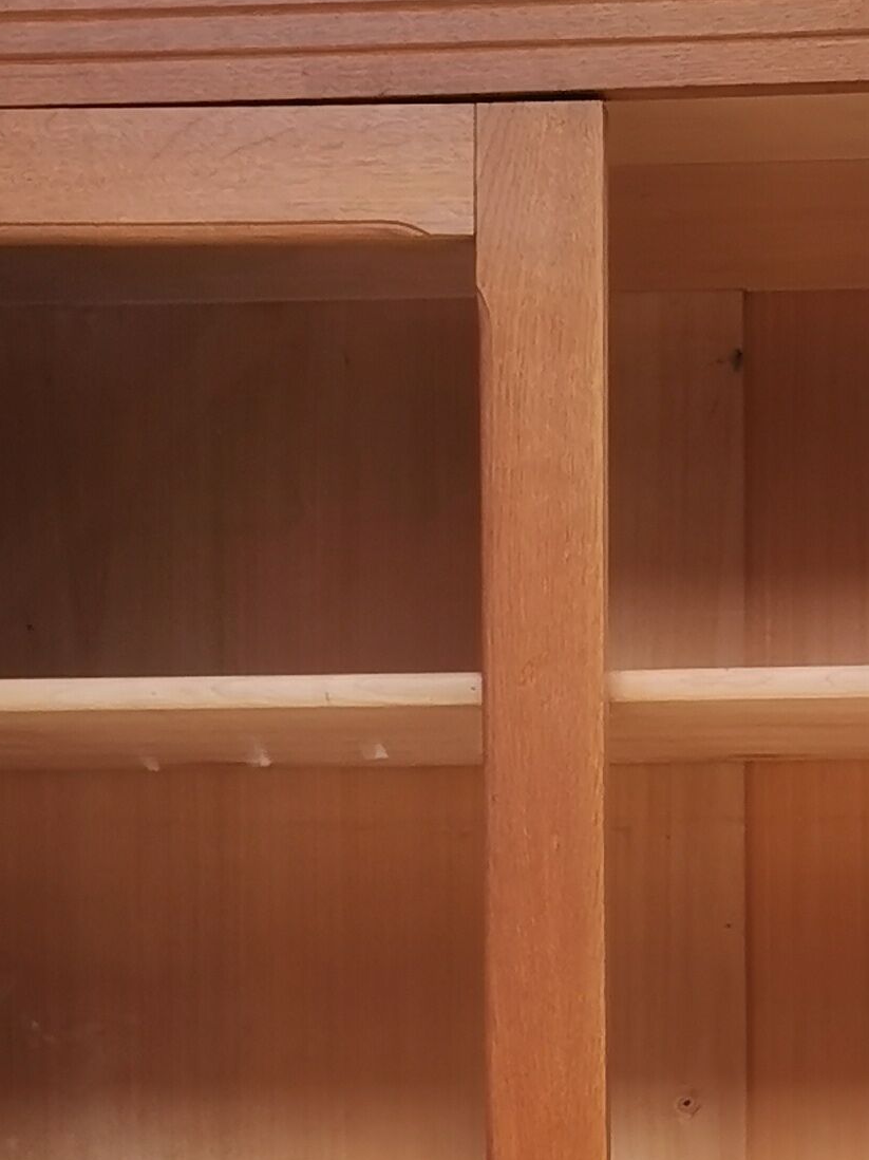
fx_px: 3784
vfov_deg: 16.4
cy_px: 1561
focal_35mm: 113
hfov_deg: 13.0
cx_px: 701
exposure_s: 1/142
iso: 50
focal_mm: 5.58
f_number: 1.8
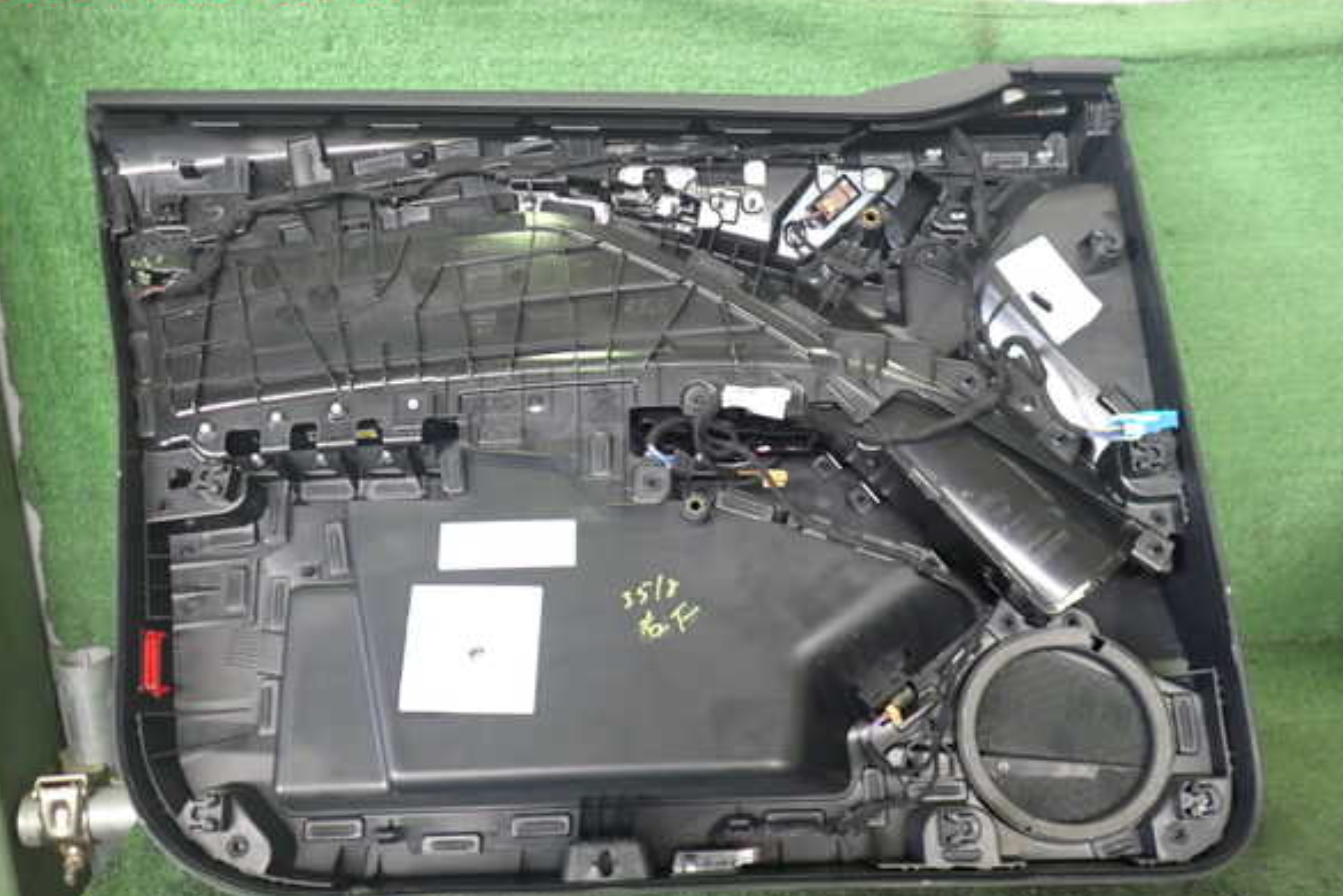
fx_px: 1194
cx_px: 670
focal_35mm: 32
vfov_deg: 41.1
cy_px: 471
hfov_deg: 58.7
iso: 250
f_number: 2.3
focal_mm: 5.4
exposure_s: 1/30
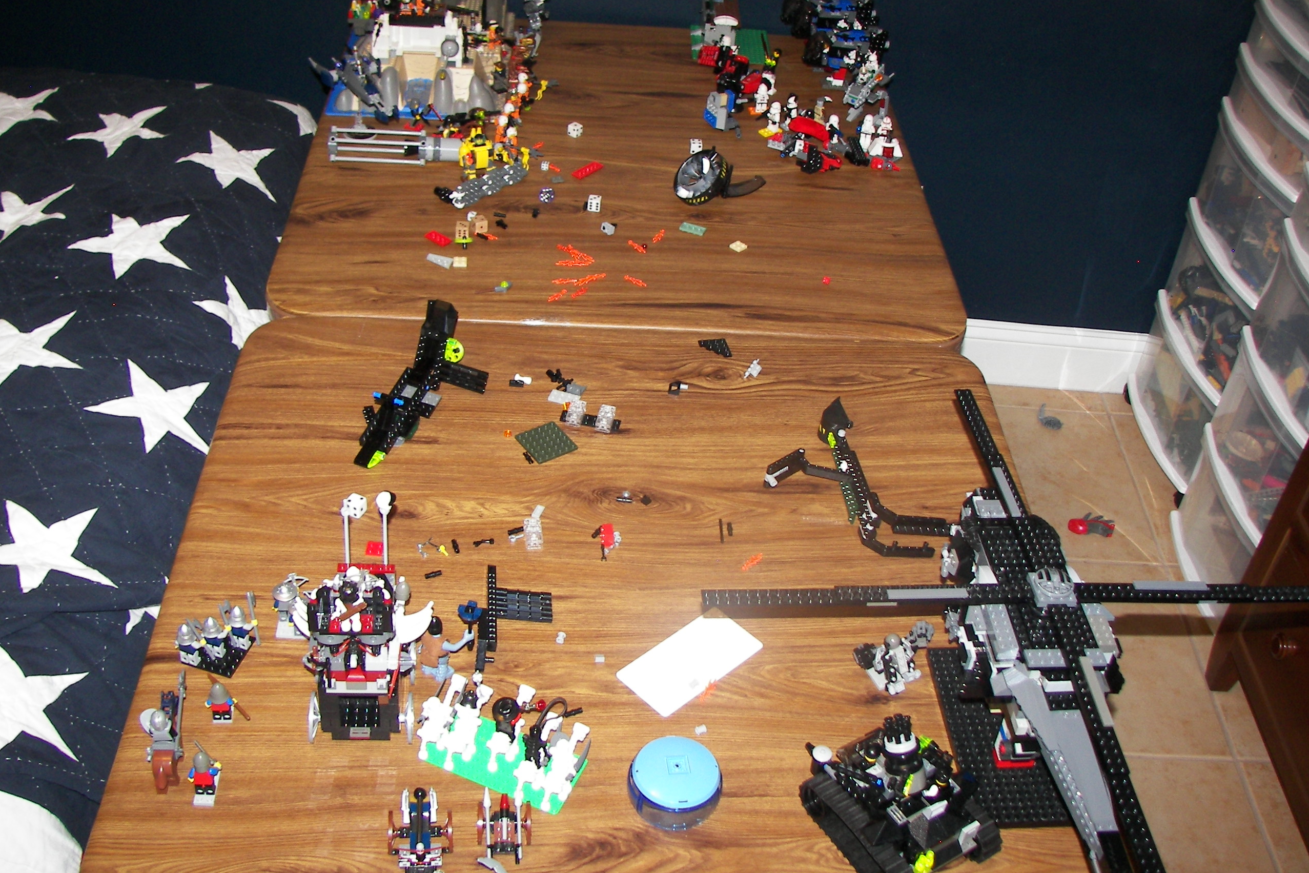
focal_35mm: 38
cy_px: 381
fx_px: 1382
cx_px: 653
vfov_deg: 35.0
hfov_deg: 50.7
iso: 100
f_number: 2.8
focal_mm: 6
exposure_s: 1/30
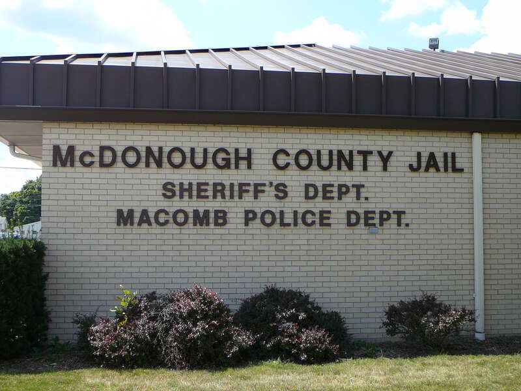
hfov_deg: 40.4
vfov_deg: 30.9
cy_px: 196
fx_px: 707
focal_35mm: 47
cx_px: 260
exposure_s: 1/500
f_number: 3.3
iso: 80
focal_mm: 7
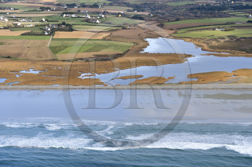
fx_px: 643
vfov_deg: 14.8
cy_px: 84
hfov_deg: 22.2
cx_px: 126
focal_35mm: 92
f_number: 5.6
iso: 400
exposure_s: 1/1250
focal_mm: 92
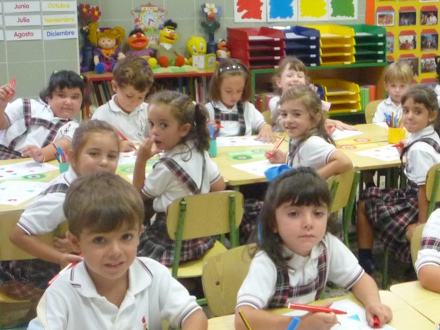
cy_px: 133
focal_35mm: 65
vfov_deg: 22.5
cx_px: 339
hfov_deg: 29.3
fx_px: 826
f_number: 3.3
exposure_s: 1/30
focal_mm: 5.2
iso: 400
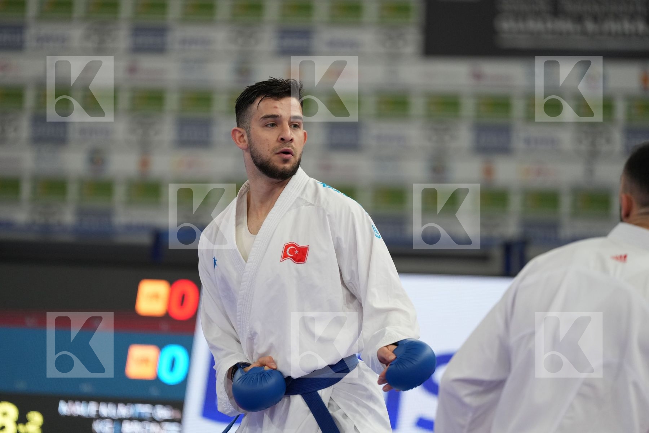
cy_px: 216
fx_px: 3605
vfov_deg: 6.9
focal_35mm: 200
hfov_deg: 10.3
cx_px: 324
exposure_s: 1/1000
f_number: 2.8
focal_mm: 200
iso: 2000
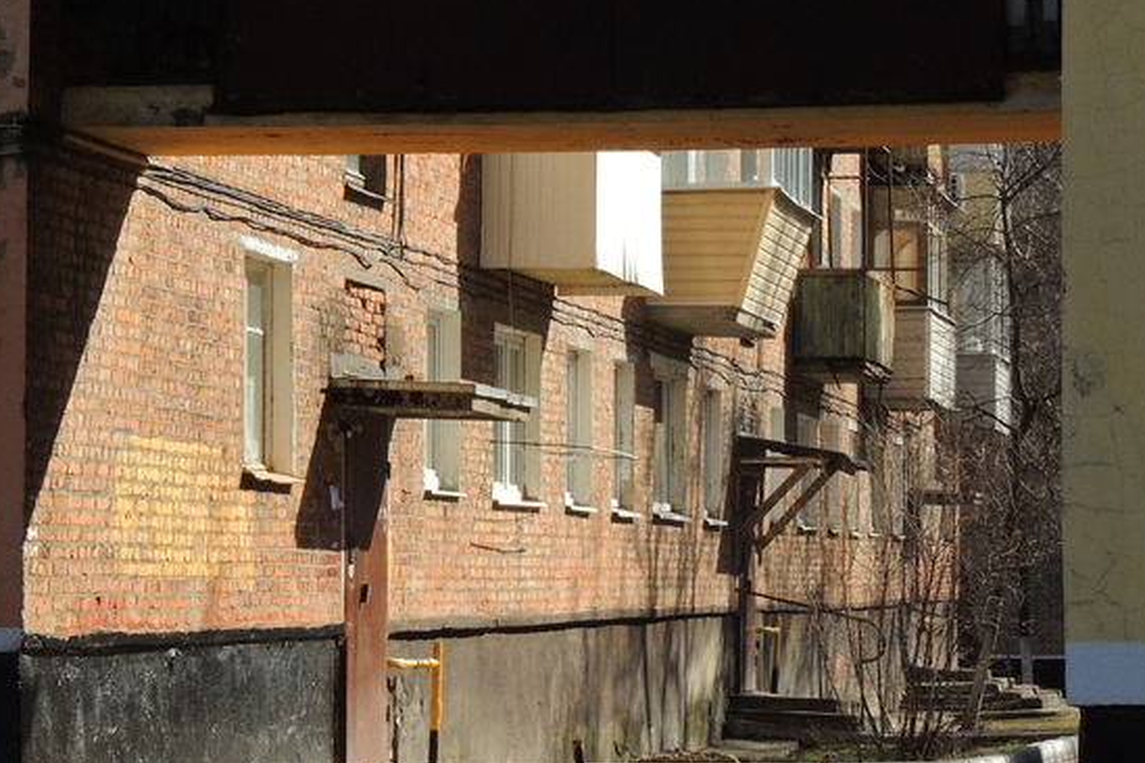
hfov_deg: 14.1
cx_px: 492
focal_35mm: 145
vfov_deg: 9.5
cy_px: 418
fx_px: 4611
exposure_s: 1/800
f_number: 6.4
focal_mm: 16
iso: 400
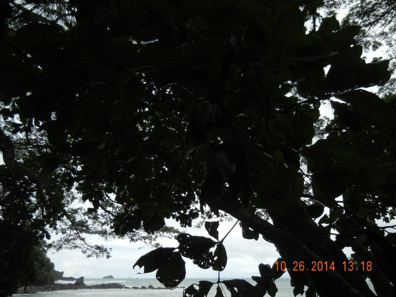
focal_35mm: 30
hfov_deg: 60.0
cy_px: 148
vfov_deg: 46.8
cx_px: 198
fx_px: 343
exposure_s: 1/350
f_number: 7
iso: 160
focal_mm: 5.4
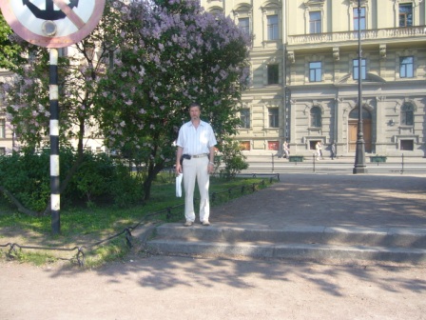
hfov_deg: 52.6
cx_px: 213
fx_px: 431
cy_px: 160
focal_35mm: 35
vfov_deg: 40.7
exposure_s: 1/125
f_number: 5.6
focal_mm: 5.8
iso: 80
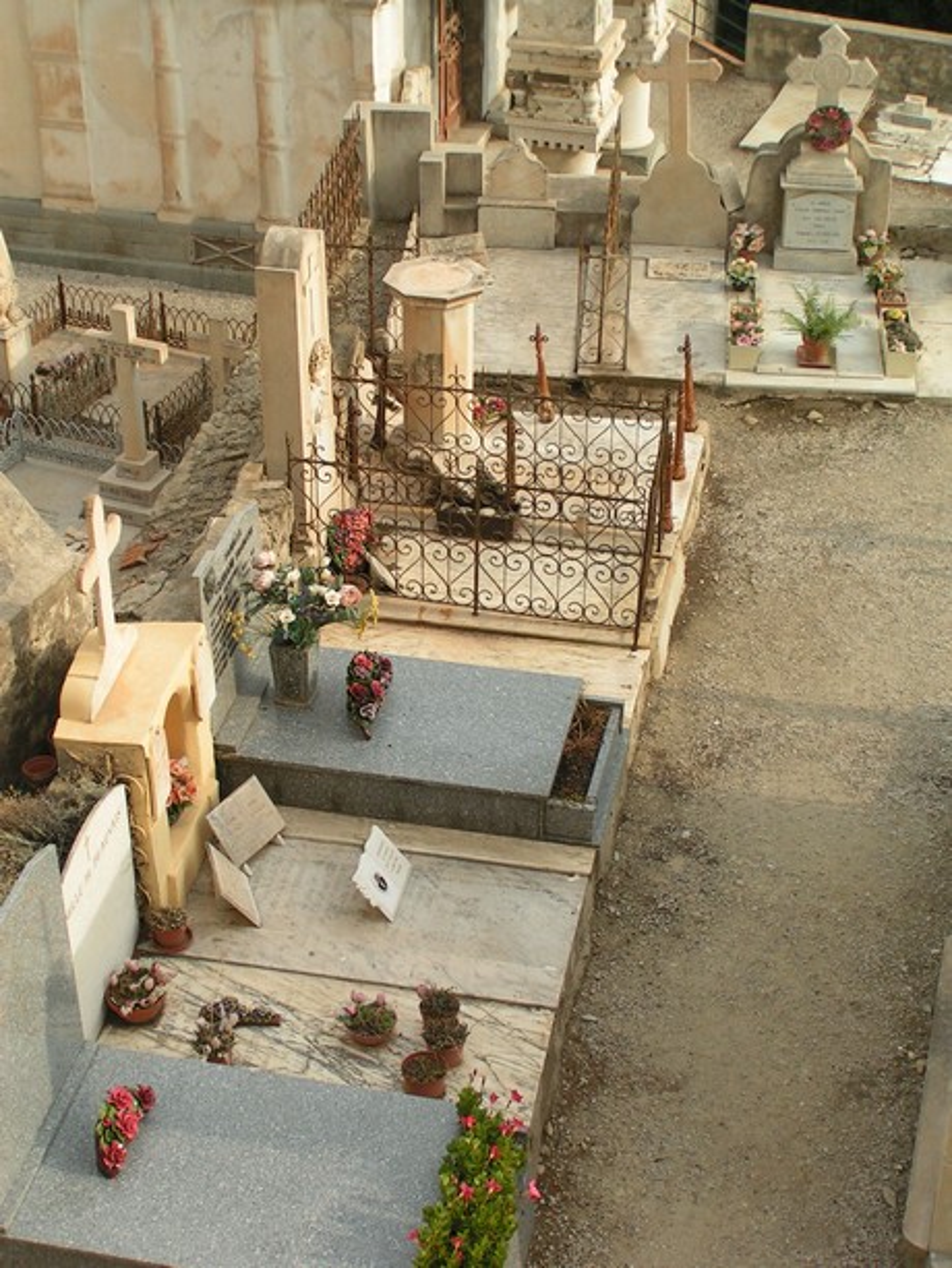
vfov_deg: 30.7
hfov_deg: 23.3
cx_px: 476
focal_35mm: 63
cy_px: 634
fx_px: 2309
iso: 50
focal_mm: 9.7
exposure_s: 1/250
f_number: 5
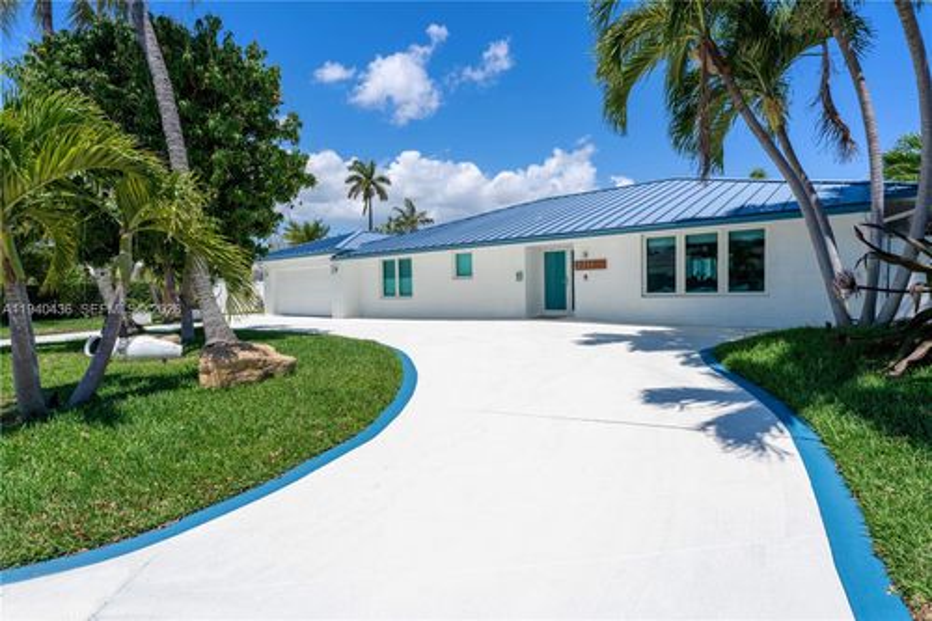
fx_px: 518
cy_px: 310
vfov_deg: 61.9
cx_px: 466
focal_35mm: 20
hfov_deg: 84.0
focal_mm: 20
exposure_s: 1/1600
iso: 100
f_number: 9
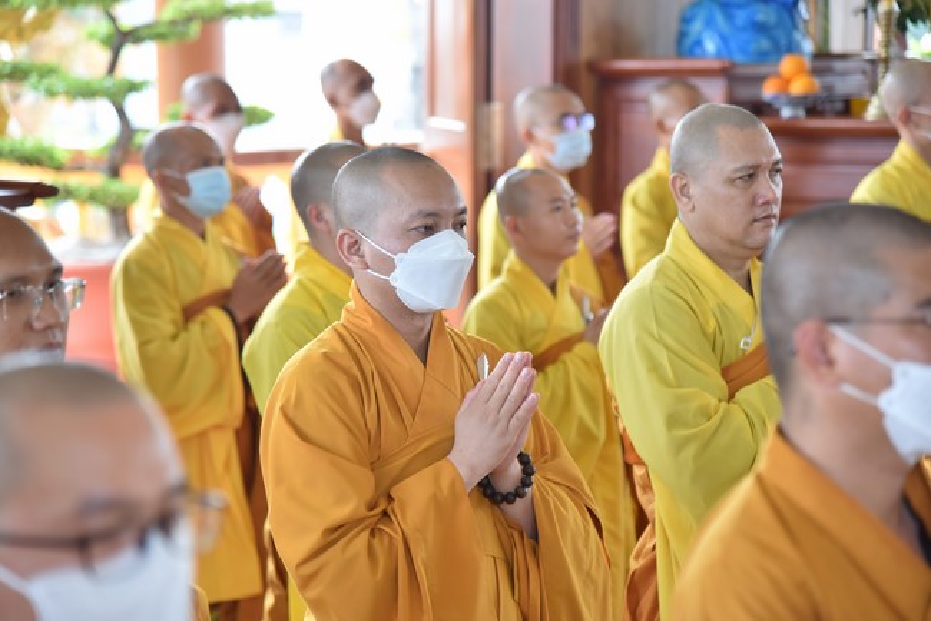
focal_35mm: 120
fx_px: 3105
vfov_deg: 11.4
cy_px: 310
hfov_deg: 17.1
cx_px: 466
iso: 500
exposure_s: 1/125
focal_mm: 120
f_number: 4
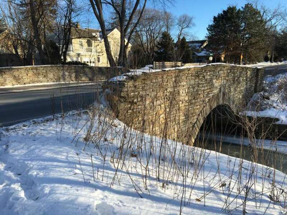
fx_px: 240
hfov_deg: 61.7
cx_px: 144
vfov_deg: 48.2
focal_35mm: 29
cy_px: 108
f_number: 2.2
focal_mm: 4.15
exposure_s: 1/761
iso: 25
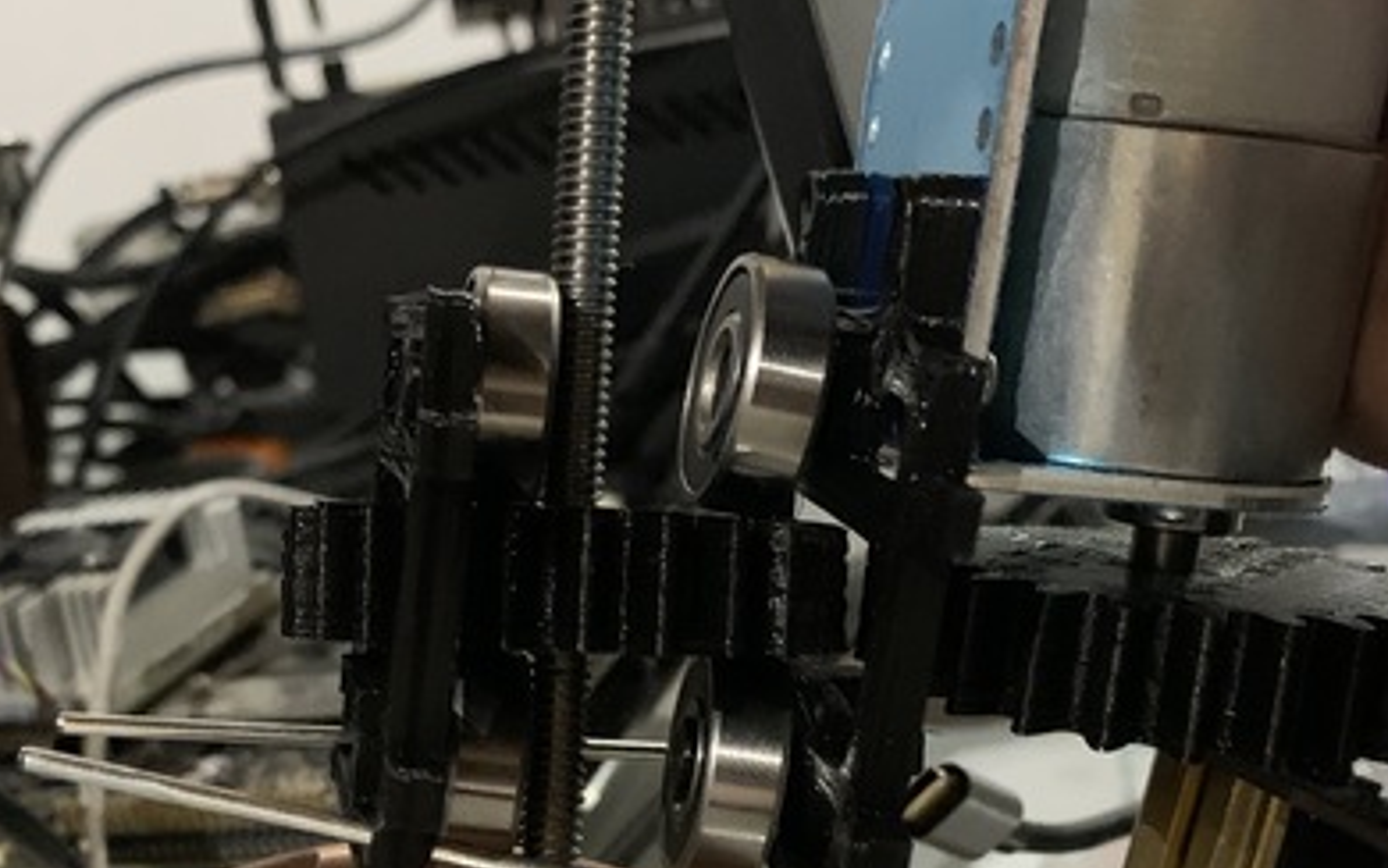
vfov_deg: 23.6
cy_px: 724
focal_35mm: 54
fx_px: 2043
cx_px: 527
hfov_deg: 37.3
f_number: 1.8
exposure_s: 1/24
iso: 800
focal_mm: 4.25
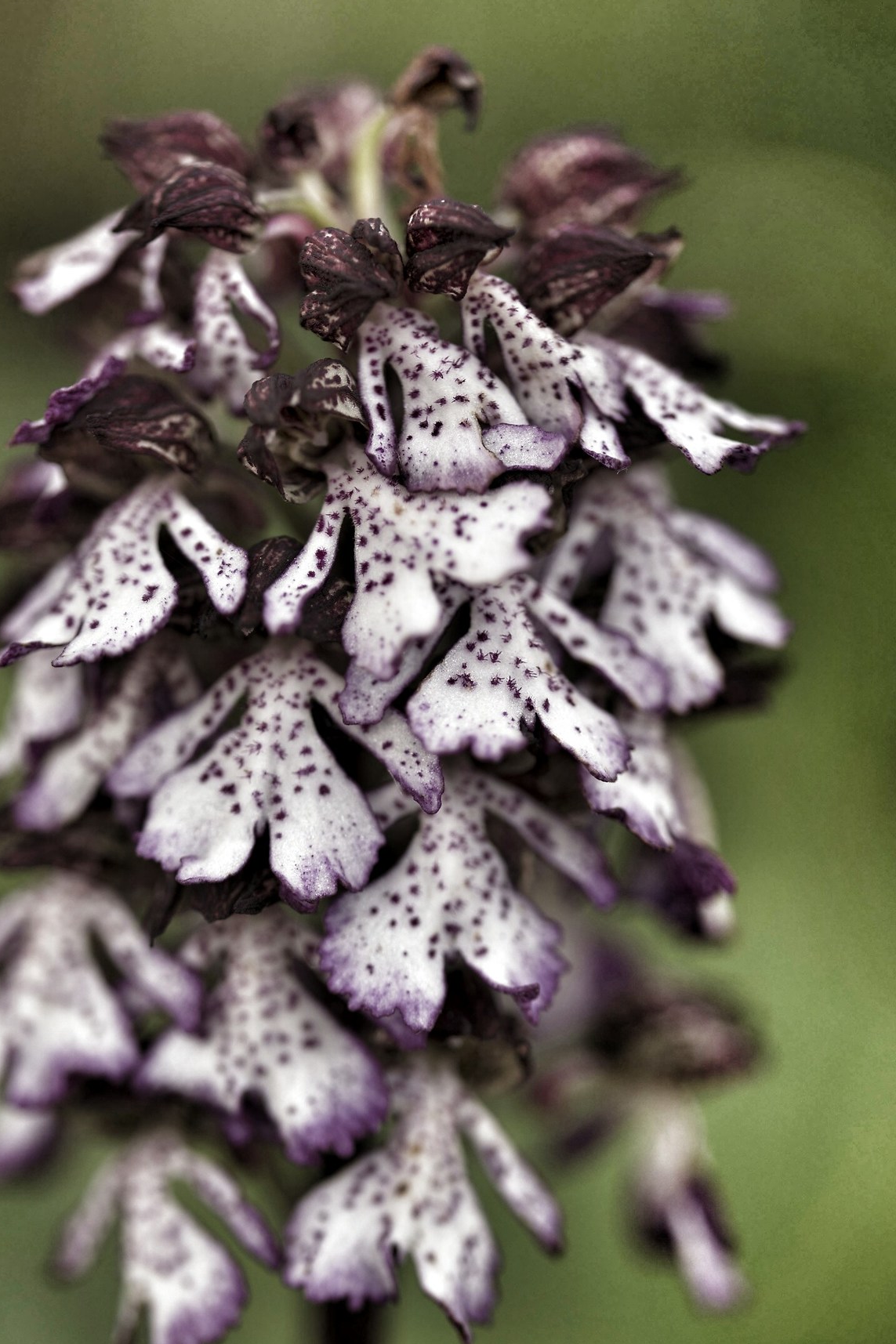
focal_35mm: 147
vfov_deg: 14.0
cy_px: 657
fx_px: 5489
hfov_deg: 9.3
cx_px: 357
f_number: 3.8
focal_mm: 105
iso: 100
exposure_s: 1/500
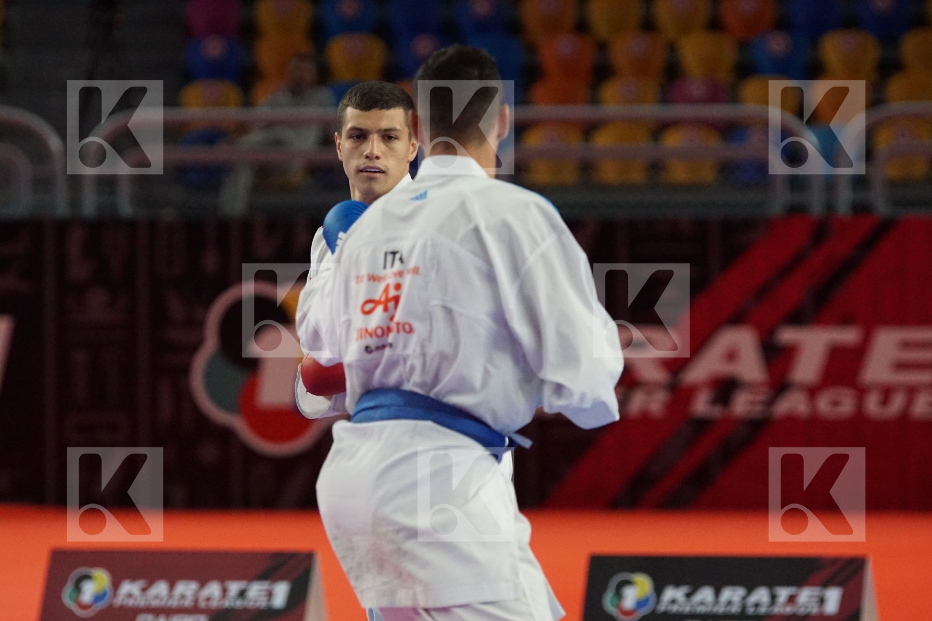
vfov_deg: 5.7
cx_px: 466
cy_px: 310
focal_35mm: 240
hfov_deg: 8.6
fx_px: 6213
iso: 3200
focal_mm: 160
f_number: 2.8
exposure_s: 1/2000
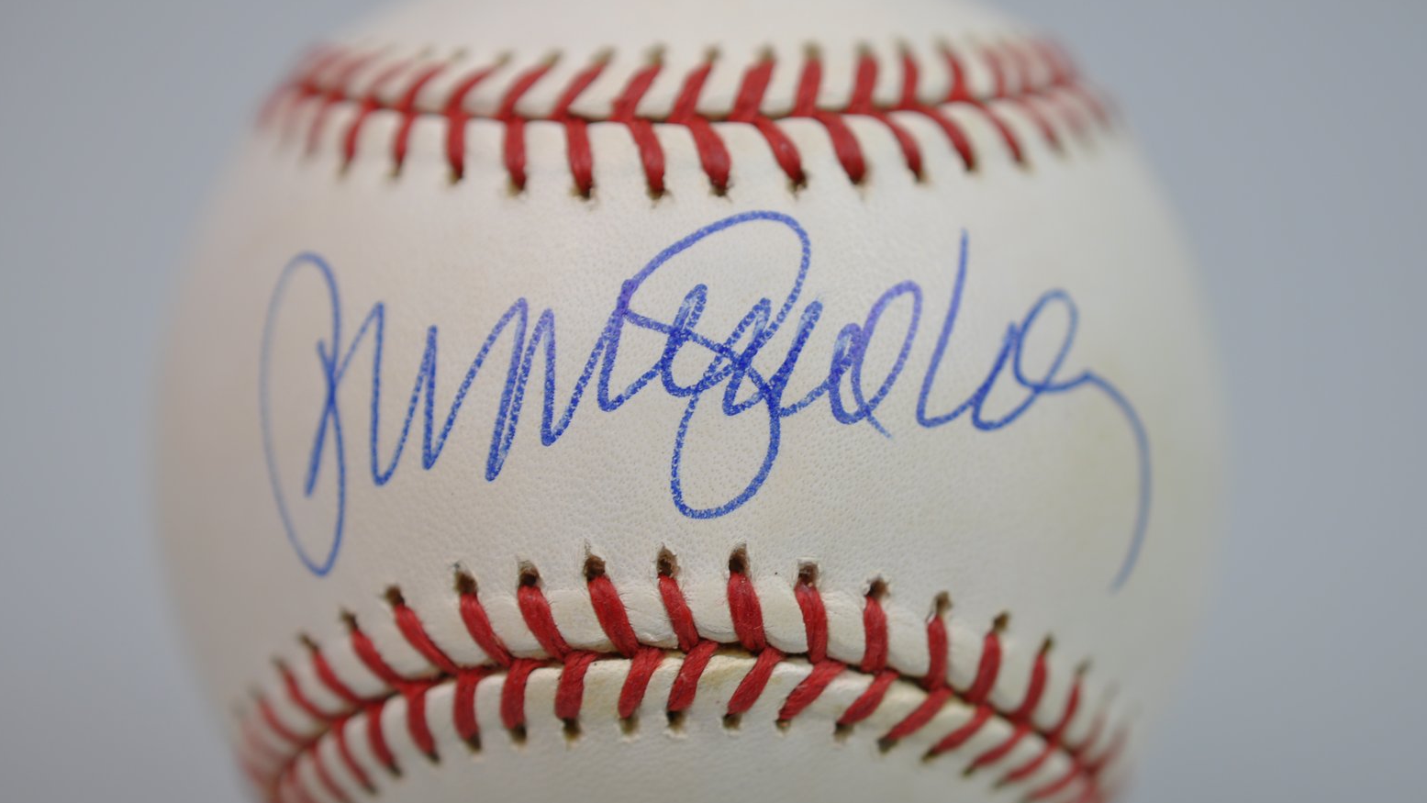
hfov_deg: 30.6
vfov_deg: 17.5
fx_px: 2611
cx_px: 714
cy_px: 427
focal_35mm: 69
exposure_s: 1/60
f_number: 4
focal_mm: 40
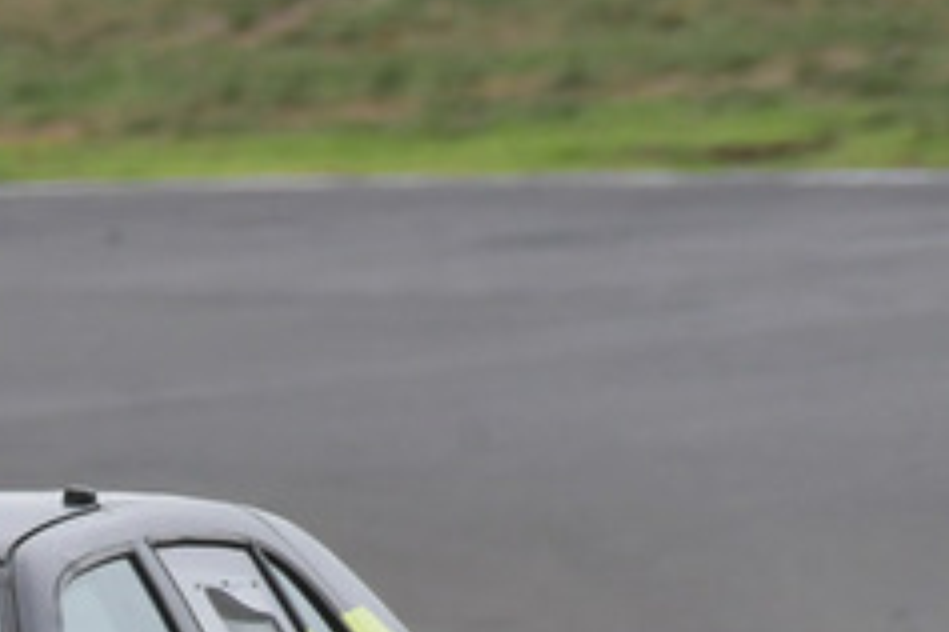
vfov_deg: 0.5
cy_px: 876
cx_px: -412
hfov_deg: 0.8
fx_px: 66609
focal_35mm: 2527
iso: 640
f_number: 10
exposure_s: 1/640
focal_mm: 500
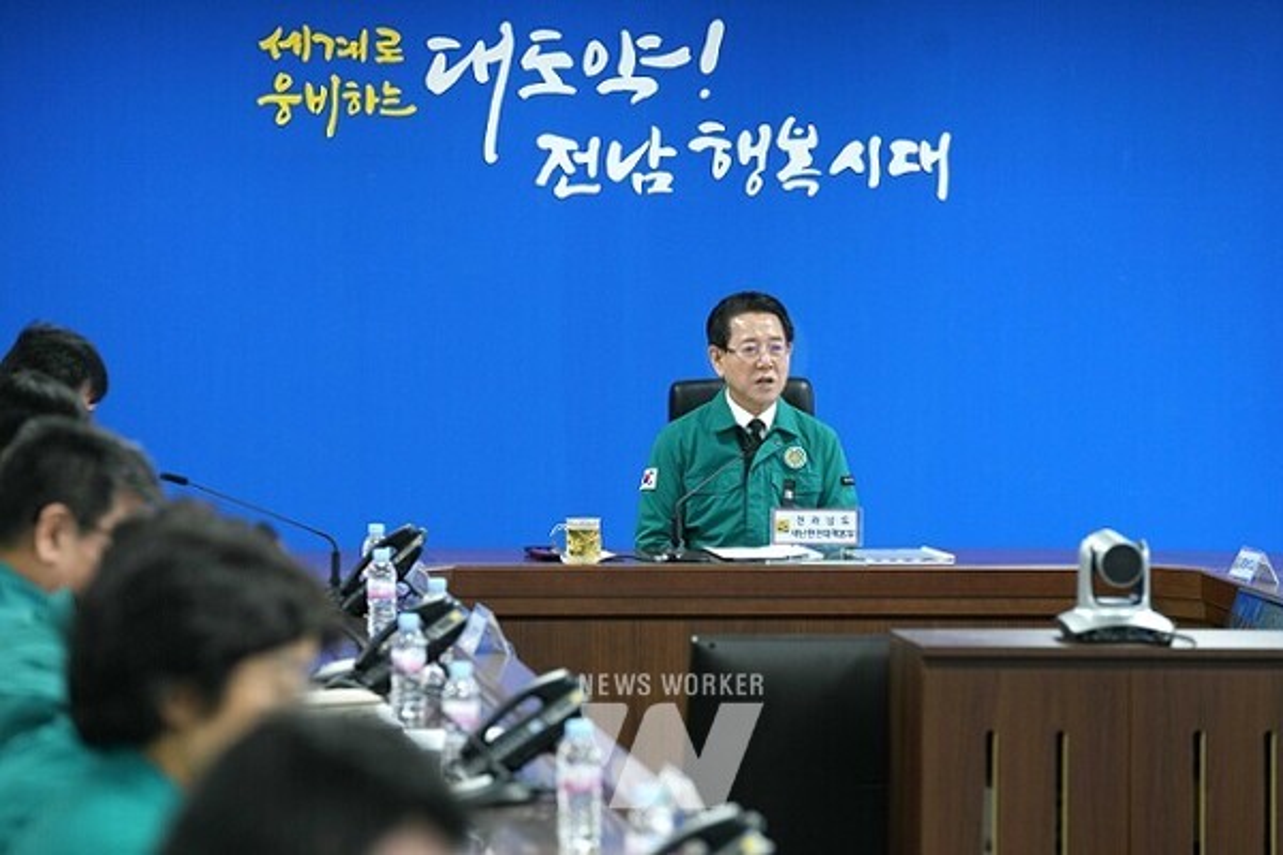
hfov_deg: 13.6
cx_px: 642
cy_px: 428
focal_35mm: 151
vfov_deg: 9.1
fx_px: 5381
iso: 2500
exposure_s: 1/250
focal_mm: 151
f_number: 4.5
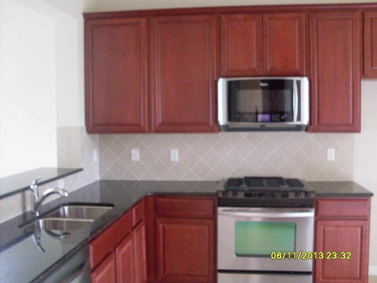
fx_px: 414
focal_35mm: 38
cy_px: 142
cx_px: 188
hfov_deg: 49.0
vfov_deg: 37.7
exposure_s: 1/15
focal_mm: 6.3
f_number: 2.8
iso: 200
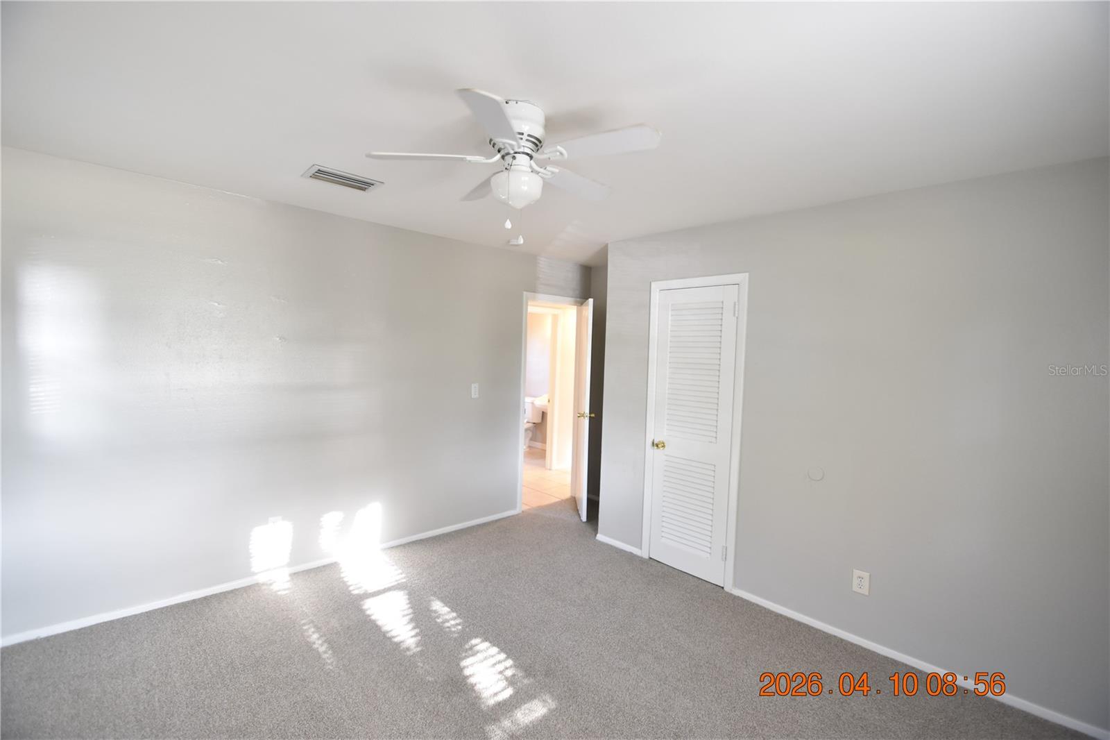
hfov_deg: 100.4
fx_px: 462
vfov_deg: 77.3
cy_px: 370
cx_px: 555
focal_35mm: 15
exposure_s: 1/20
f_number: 3.5
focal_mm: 10
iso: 800
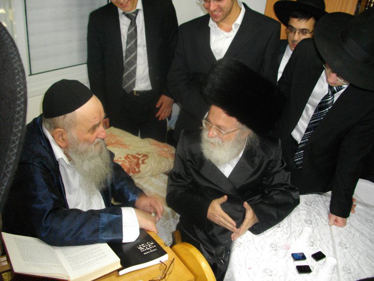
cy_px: 140
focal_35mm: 31
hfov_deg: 58.4
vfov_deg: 45.4
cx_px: 187
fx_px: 335
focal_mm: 5.7
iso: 200
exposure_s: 1/50
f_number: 2.9
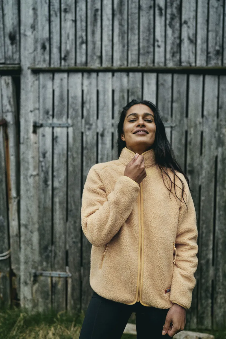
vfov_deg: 54.4
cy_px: 170
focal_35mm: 35
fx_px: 330
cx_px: 113
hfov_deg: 37.9
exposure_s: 1/1000
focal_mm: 35
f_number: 1.8
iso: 100
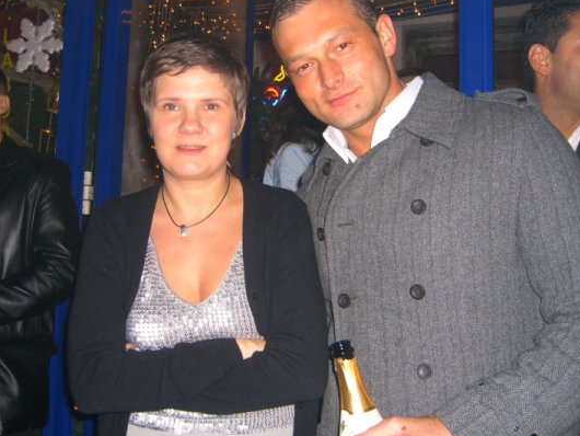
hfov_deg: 43.8
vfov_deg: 33.6
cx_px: 292
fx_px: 721
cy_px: 202
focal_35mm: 43
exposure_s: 1/60
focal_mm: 7.9
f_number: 2.8
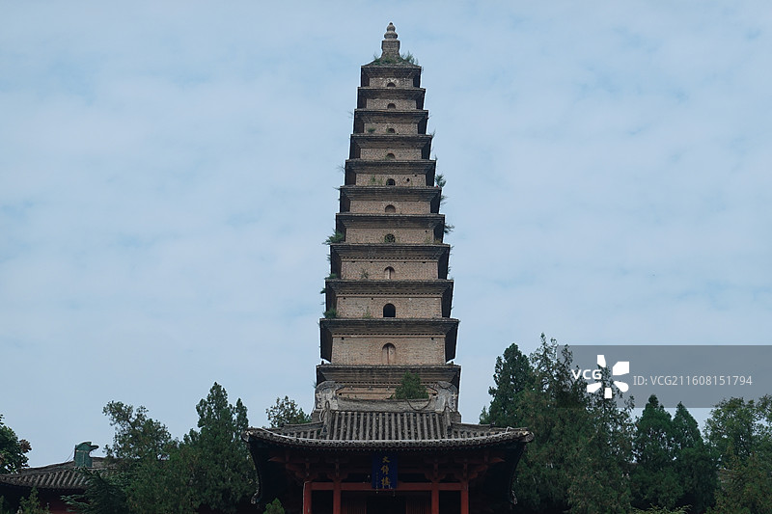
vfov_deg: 11.1
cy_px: 257
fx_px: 2658
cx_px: 386
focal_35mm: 124
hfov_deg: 16.5
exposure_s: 1/800
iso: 125
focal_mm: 45.23
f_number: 5.6
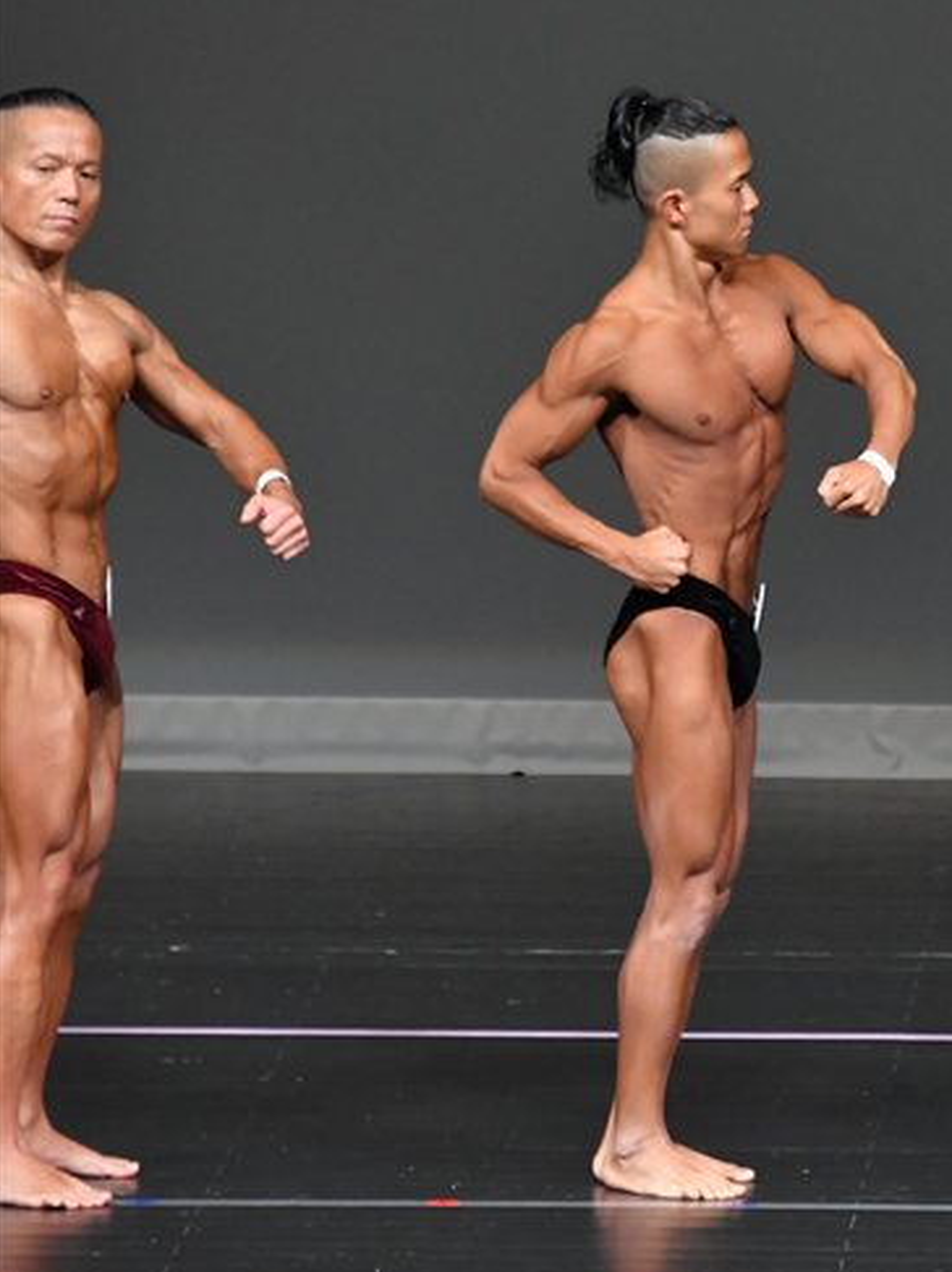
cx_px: 1011
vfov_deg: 3.7
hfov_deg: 2.8
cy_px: 646
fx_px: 19415
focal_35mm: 529
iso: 4000
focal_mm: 230
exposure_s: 1/400
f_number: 5.6
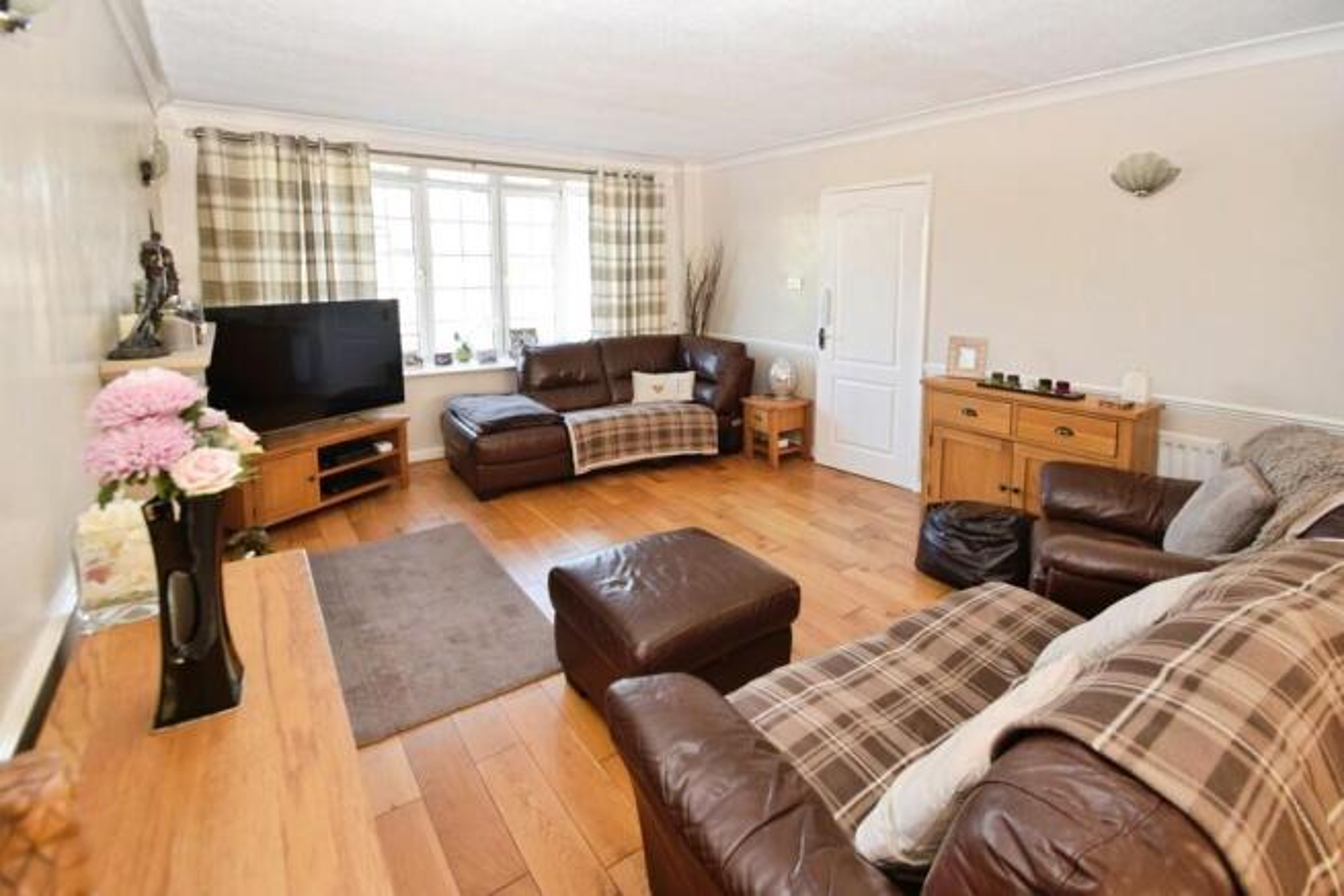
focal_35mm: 15
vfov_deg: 77.4
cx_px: 672
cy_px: 448
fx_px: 560
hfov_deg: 100.4
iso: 800
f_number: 5
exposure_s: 1/100
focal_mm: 10
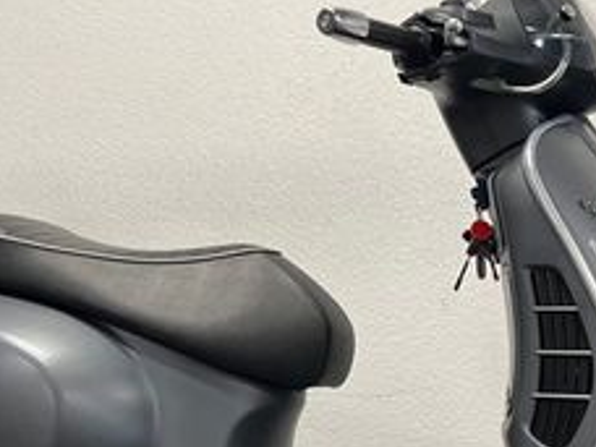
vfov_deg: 19.8
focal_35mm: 73
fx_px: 1257
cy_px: 389
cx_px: 374
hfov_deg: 26.6
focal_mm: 5.1
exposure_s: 1/100
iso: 125
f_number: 1.6
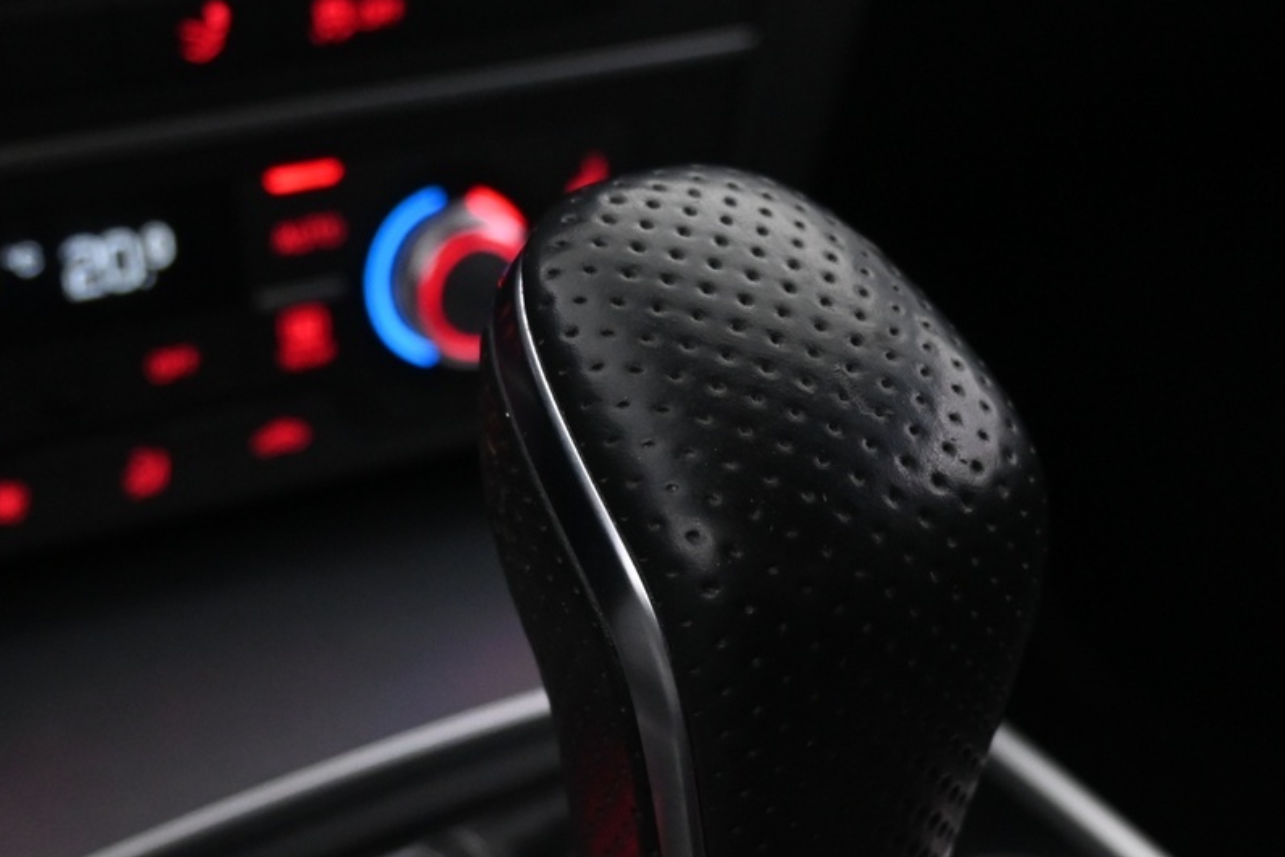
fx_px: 2124
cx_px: 675
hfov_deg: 33.6
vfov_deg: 22.3
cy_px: 775
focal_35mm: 60
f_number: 3.8
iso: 1800
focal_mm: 19.5
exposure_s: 1/30
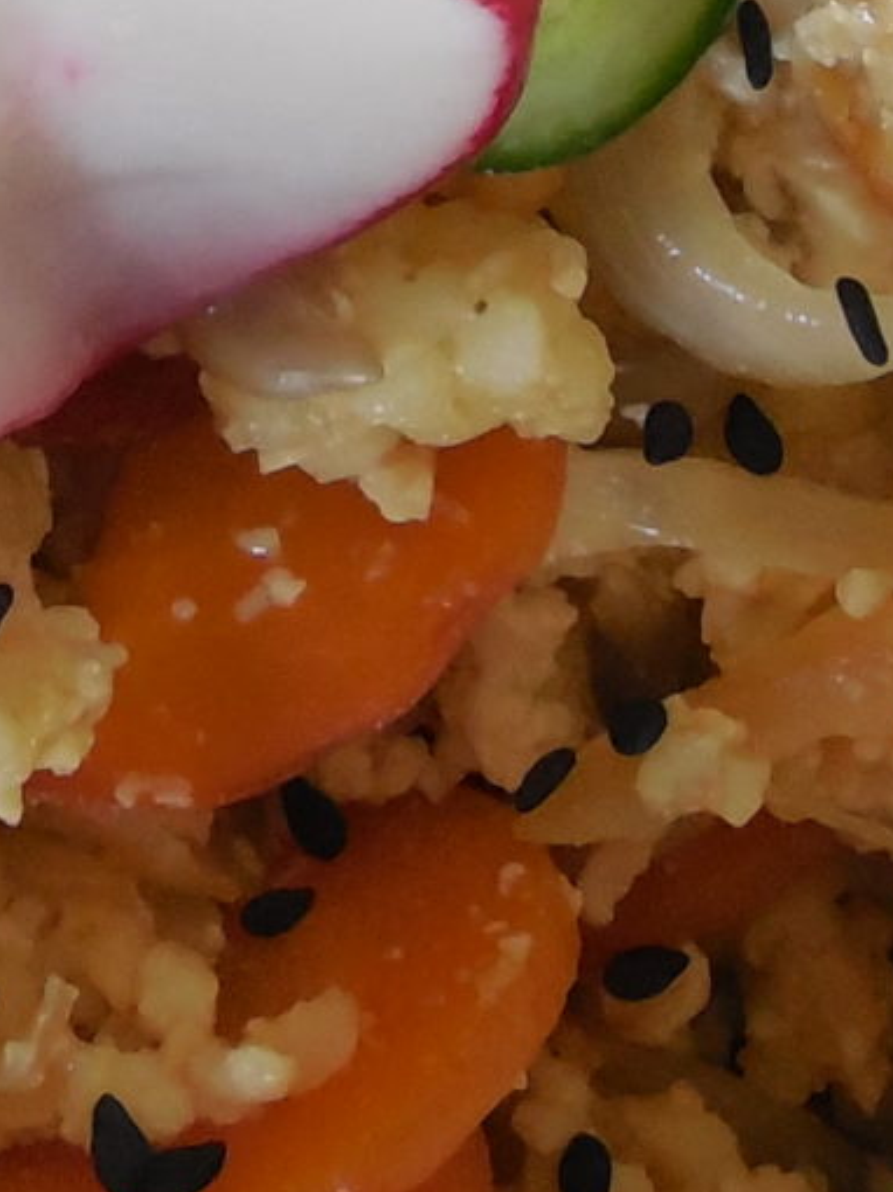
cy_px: -743
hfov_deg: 6.8
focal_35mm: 216
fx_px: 7436
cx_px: -161
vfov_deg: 8.9
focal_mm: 7.8
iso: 360
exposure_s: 1/30
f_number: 3.9
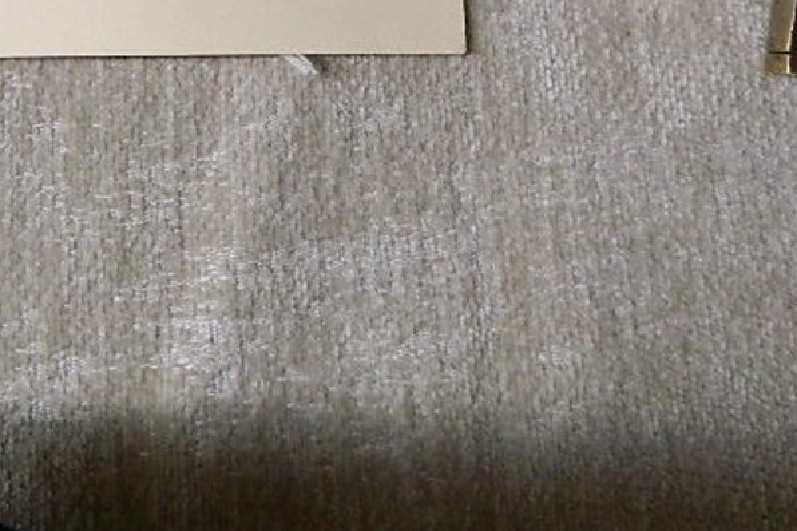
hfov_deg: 29.8
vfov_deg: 19.0
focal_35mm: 66
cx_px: 156
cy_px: -167
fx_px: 1461
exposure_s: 1/50
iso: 400
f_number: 3.1
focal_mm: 4.5
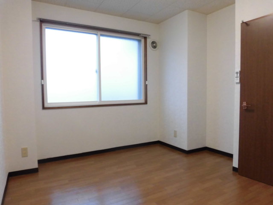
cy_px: 102
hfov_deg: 71.6
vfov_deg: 56.8
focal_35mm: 24
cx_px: 136
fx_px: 189
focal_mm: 4.3
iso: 250
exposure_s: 1/40
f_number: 3.1
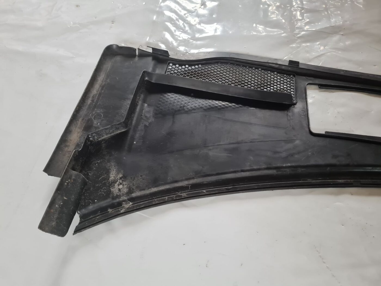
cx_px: 190
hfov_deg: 67.3
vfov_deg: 53.1
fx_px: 286
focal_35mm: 26
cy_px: 143
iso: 320
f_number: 1.8
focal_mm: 5.4
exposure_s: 1/120
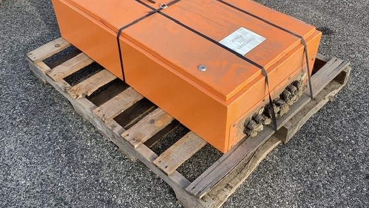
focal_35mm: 39
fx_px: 382
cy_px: 84
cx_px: 196
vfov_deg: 30.4
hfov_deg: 51.6
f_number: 2.4
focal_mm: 3.3
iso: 25
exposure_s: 1/411
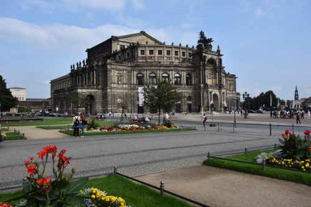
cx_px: 156
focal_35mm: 30
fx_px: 259
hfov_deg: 61.9
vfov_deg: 43.6
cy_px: 104
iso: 200
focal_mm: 20
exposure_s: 1/500
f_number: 8
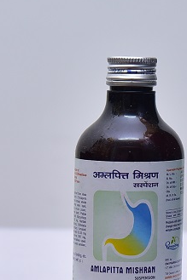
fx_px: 772
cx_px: 132
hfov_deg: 13.8
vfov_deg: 20.5
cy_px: 212
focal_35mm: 99
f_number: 4.5
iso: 1250
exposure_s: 1/160
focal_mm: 62
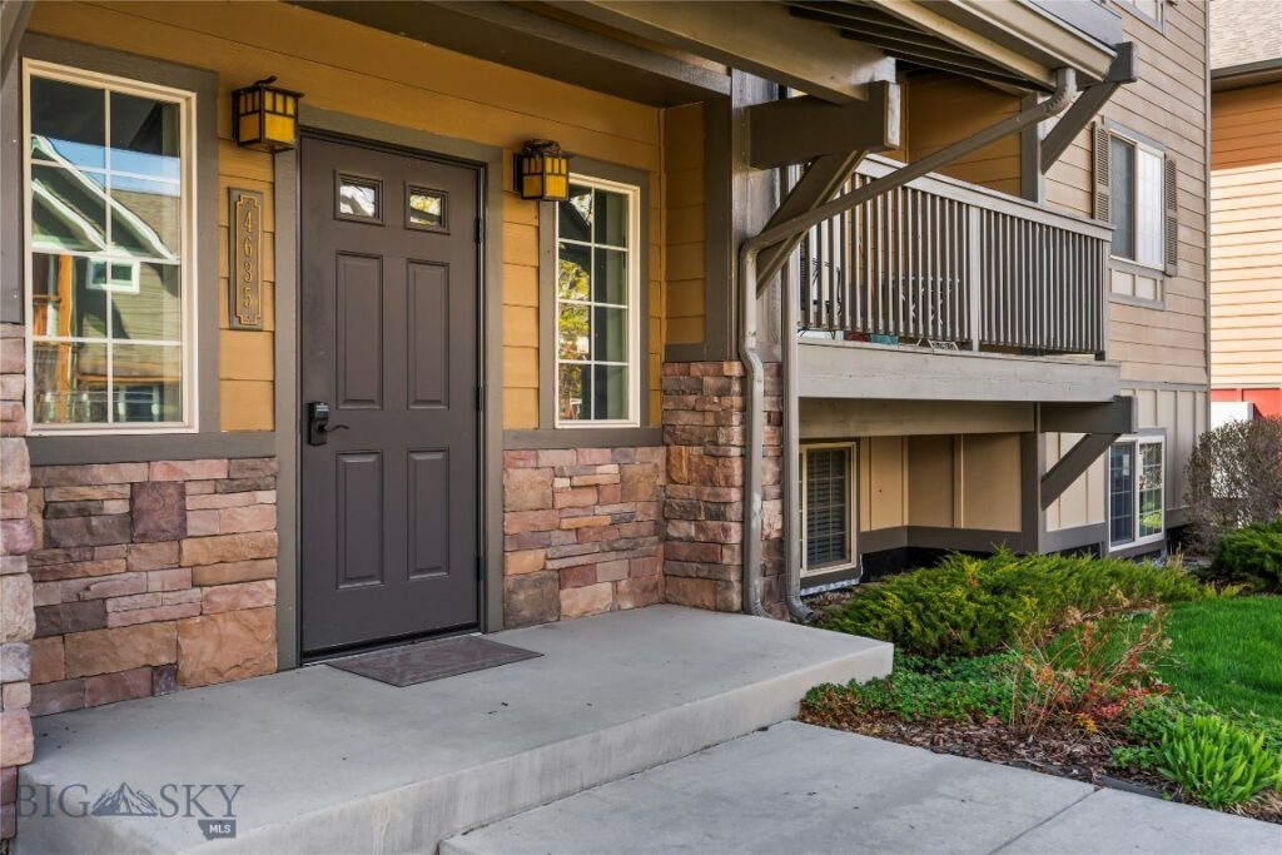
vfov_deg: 37.9
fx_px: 1246
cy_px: 428
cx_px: 641
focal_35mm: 35
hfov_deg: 54.4
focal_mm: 35
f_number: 4
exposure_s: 1/160
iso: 160
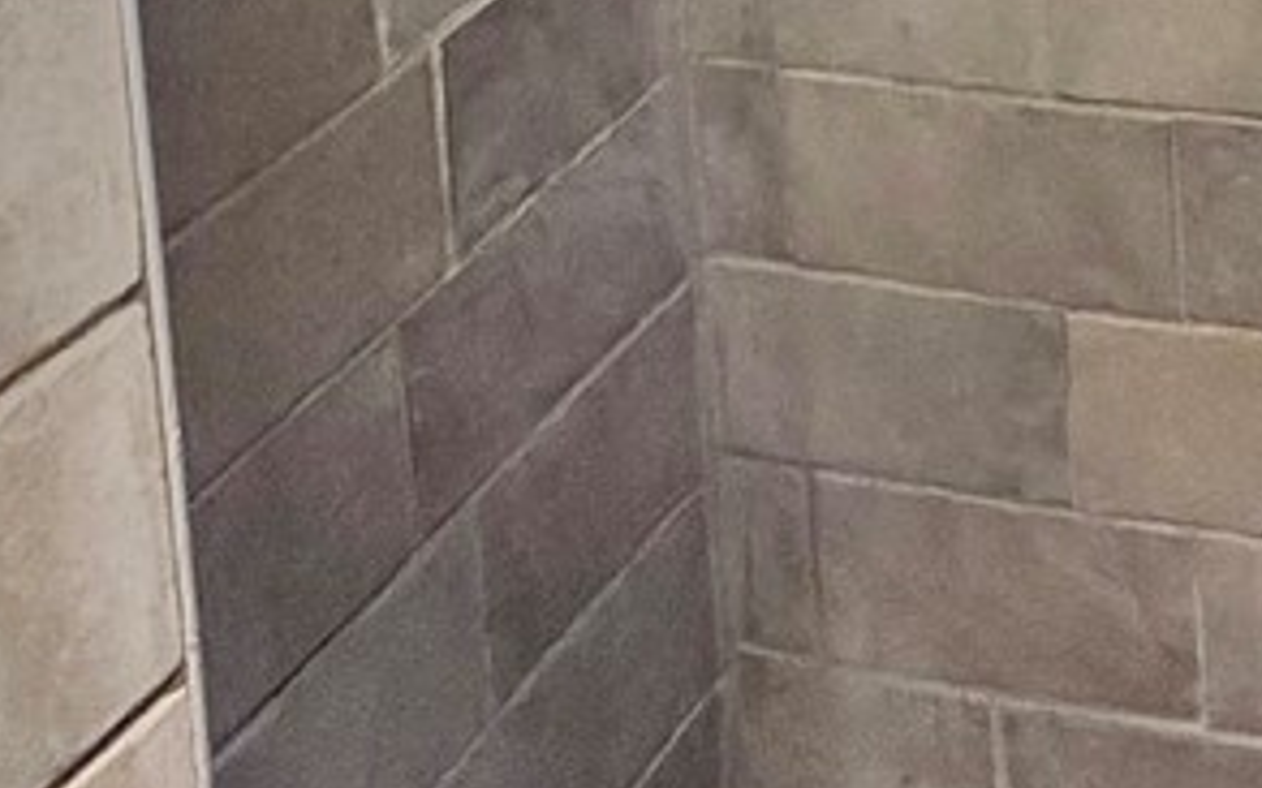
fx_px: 2785
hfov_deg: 23.2
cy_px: -1025
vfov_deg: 12.9
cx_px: 1538
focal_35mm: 81
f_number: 2.2
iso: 250
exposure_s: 1/60
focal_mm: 2.22
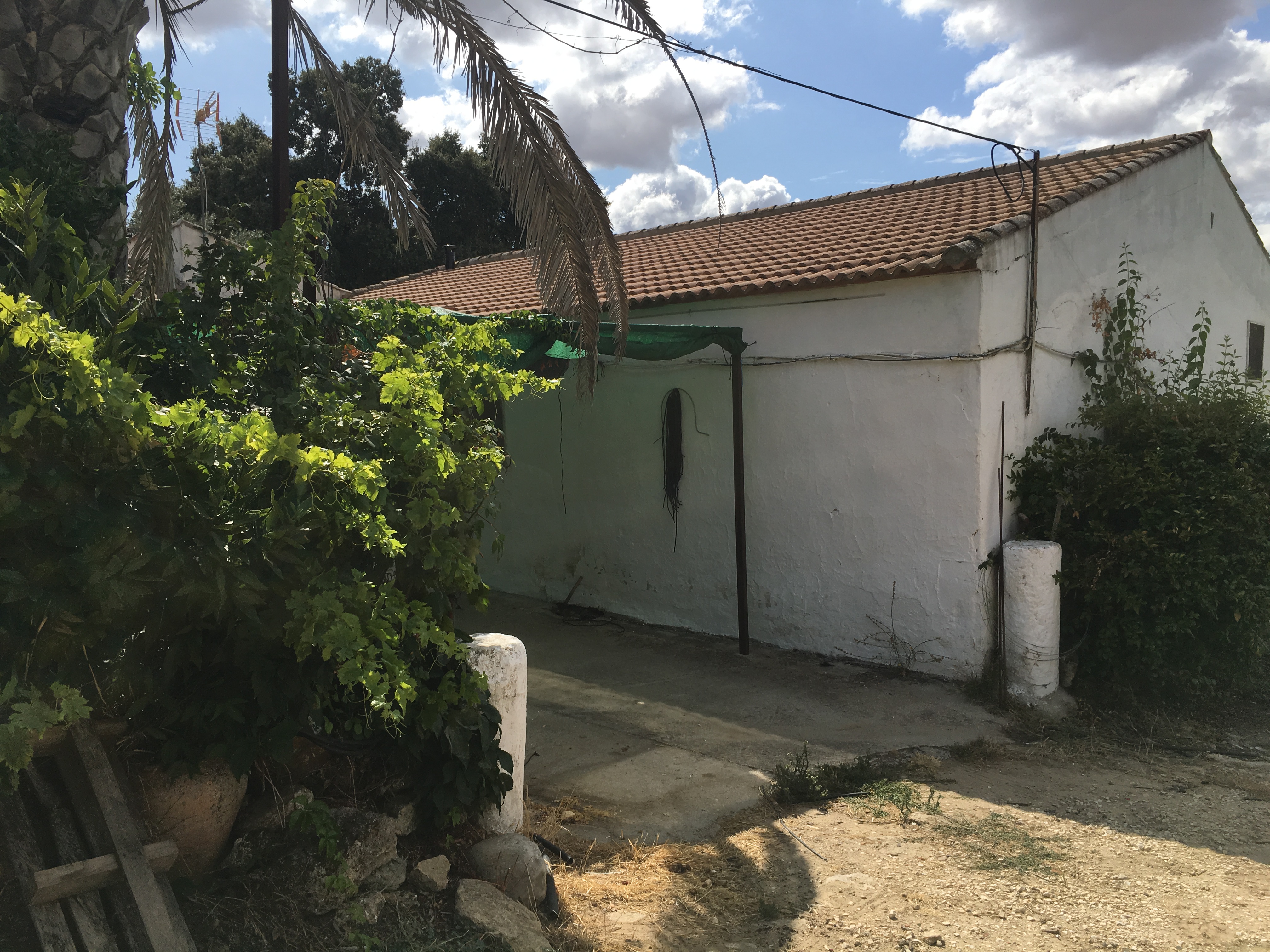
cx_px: 635
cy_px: 476
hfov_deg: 61.7
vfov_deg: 48.2
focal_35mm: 29
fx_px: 1064
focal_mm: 4.15
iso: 25
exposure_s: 1/2404
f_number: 2.2
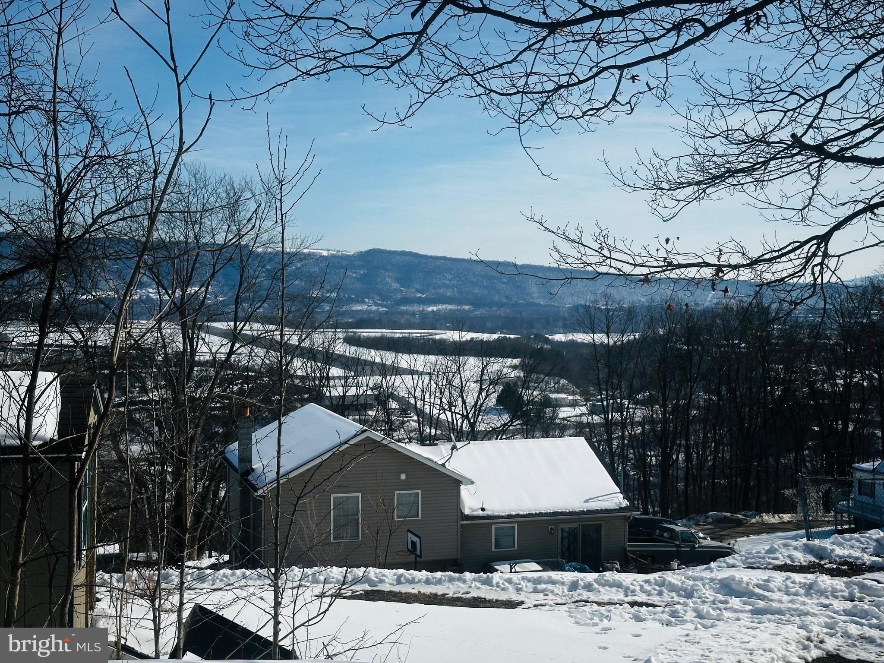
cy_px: 332
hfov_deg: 39.7
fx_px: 1226
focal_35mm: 48
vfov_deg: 30.3
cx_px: 442
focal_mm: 6.86
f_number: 1.78
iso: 64
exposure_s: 1/9804
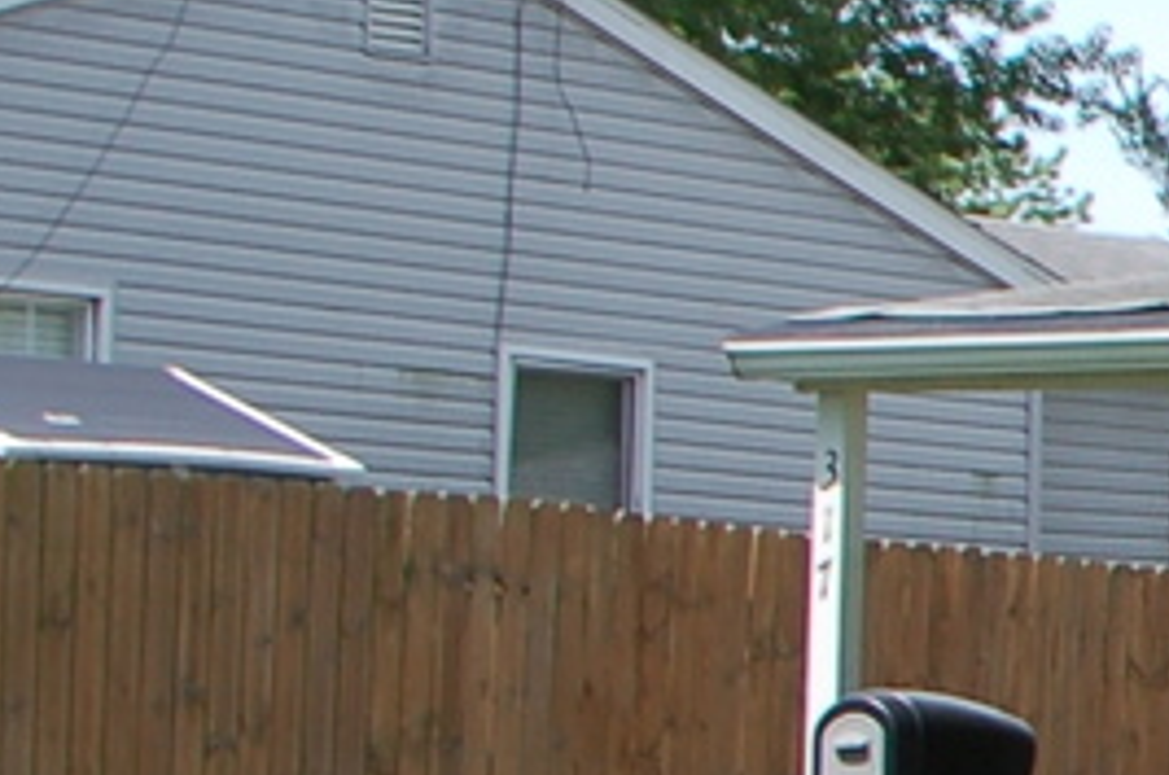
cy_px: 311
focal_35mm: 201
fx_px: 6515
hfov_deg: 9.2
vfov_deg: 6.8
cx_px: 2828
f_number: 5.6
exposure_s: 1/500
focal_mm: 22
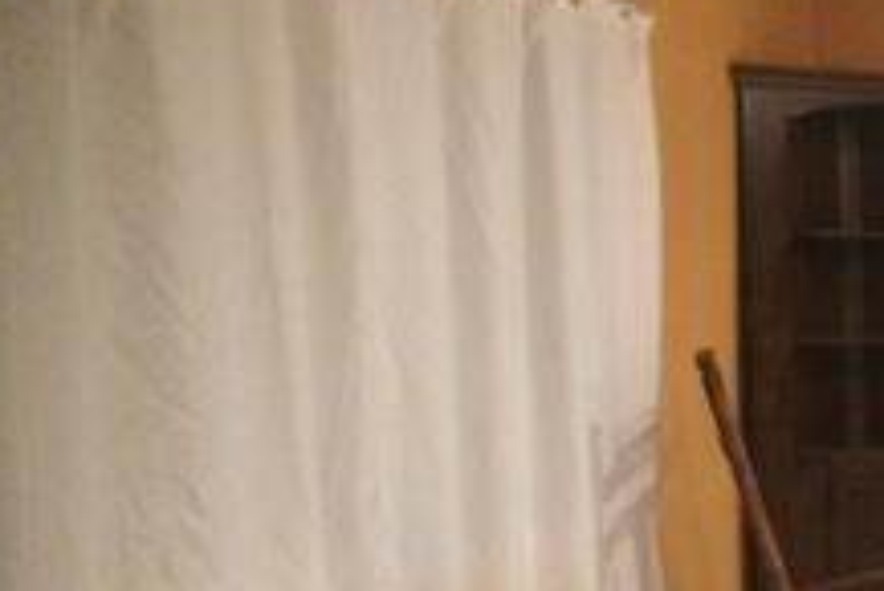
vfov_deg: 15.0
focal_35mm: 89
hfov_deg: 20.0
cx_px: 1287
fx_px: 2187
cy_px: 664
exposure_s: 1/30
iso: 250
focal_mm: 4.15
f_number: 2.2
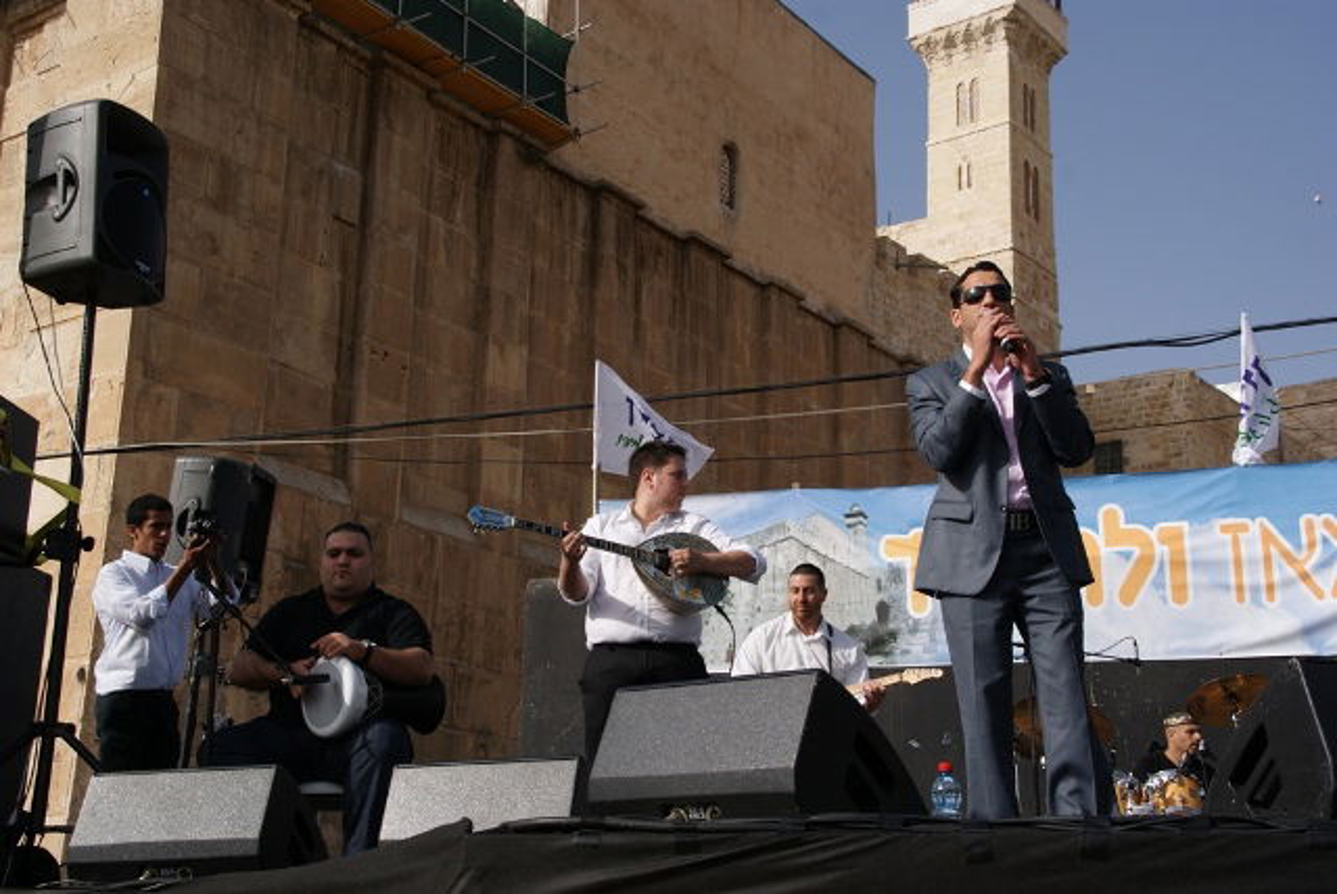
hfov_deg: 46.4
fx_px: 1561
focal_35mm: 42
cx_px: 668
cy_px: 447
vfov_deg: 32.0
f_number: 11
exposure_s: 1/200
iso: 100
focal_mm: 28
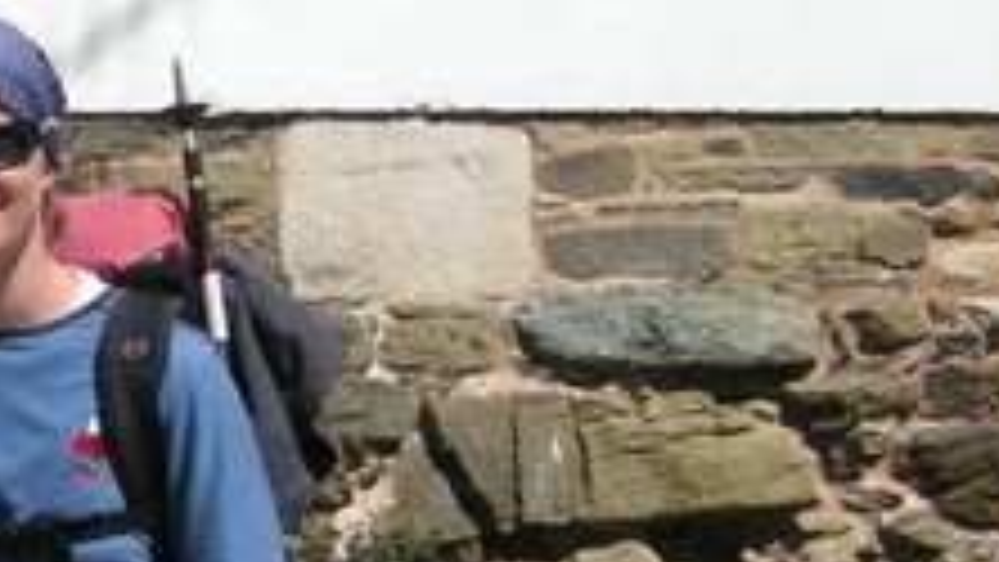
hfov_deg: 17.3
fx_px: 3074
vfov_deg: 10.4
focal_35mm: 116
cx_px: -306
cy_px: 499
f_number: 6.7
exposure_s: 1/250
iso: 50
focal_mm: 6.1
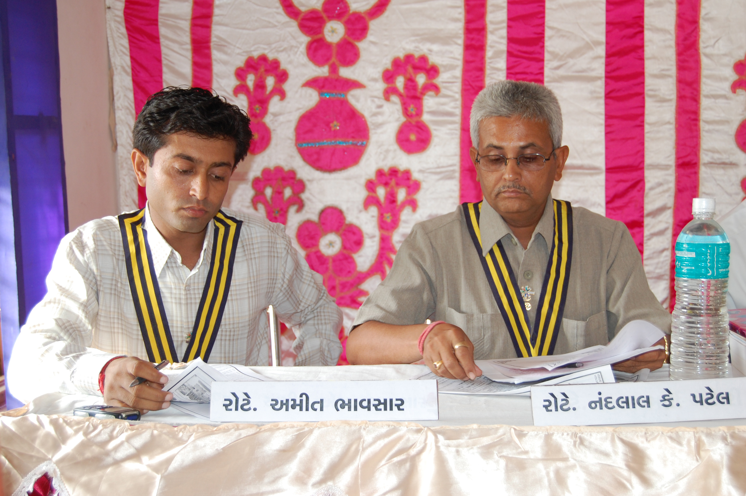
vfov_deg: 26.4
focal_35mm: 51
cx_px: 373
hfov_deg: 38.9
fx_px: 1056
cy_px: 248
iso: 400
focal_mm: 34
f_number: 4.5
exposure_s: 1/60
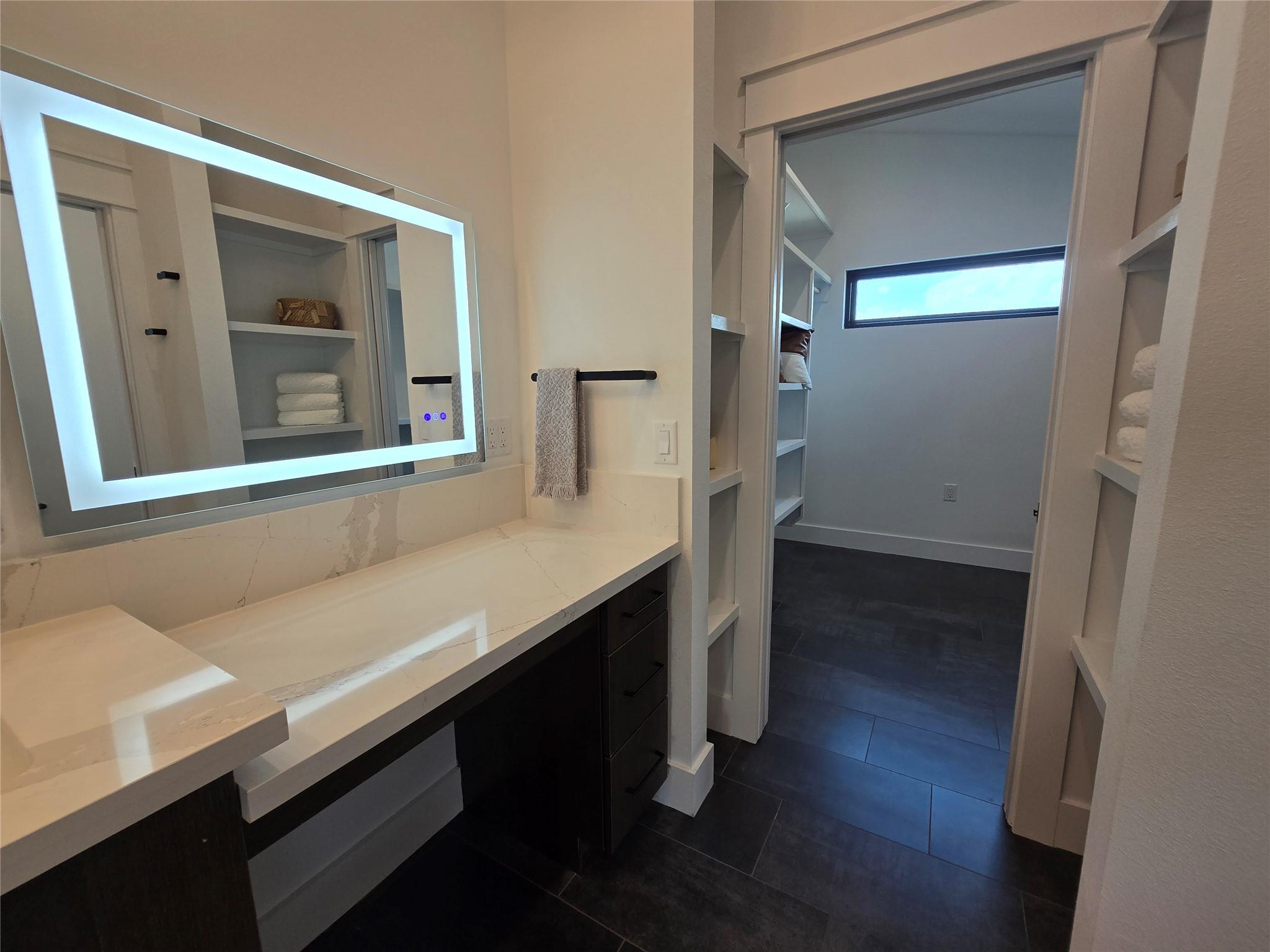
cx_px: 635
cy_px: 476
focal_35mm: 13
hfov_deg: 106.2
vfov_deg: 89.9
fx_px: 477
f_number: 2.2
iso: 50
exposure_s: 1/123
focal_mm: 2.2
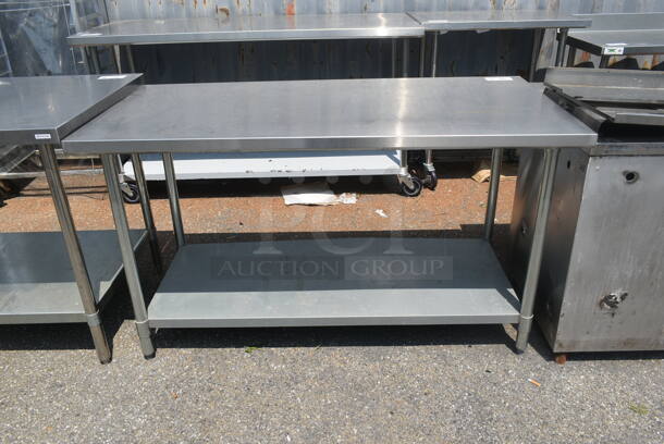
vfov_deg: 43.7
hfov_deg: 61.9
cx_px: 332
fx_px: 554
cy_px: 222
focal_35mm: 30
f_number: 8
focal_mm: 20
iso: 100
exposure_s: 1/250
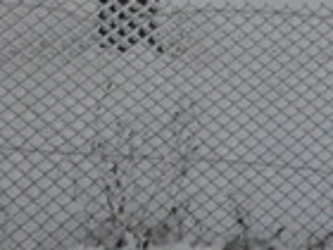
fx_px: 1424
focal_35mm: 148
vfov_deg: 9.4
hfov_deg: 11.3
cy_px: -260
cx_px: 780
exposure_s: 1/800
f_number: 14
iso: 3200
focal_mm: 18
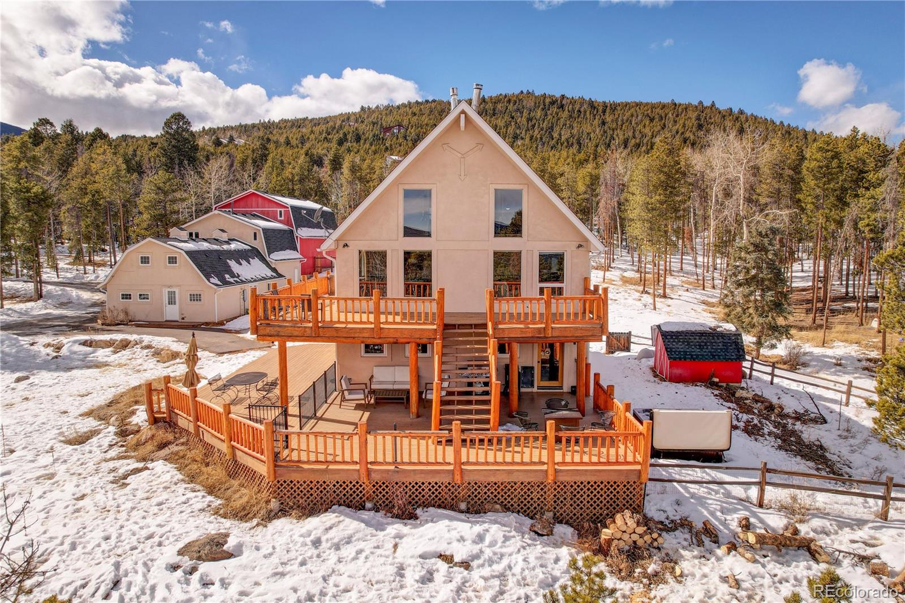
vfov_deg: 57.2
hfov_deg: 78.6
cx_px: 452
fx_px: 553
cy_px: 302
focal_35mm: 22
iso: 100
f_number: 2.8
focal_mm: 8.4
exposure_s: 1/2000
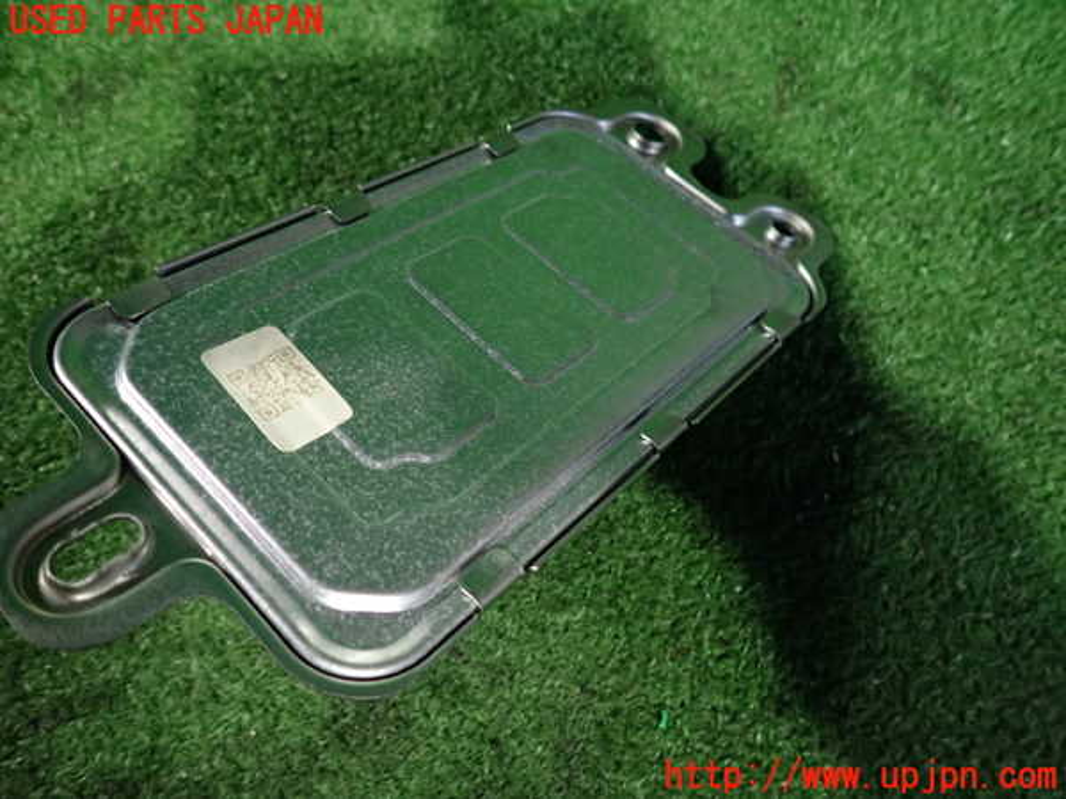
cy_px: 400
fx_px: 770
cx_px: 533
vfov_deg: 54.9
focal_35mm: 25
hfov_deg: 69.4
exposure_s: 1/30
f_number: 2
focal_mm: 4.5
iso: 400
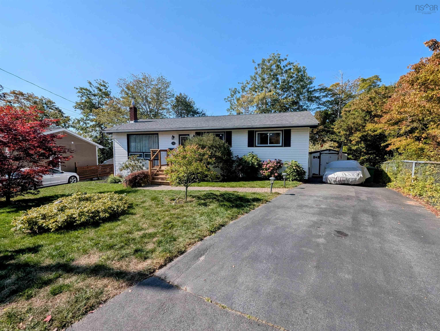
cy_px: 166
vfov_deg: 90.1
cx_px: 220
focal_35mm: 13
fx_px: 165
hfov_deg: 106.1
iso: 47
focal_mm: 1.95
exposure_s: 1/1562
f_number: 2.2
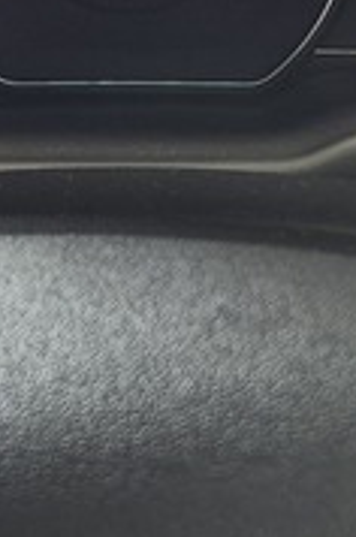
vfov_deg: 14.6
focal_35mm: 138
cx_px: 60
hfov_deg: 9.9
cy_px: -27
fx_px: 2055
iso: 160
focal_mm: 5.4
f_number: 1.8
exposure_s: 1/180
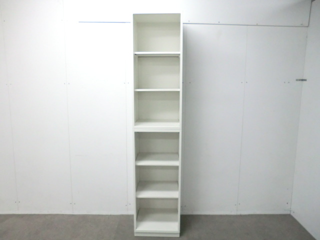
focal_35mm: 27
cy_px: 120
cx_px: 160
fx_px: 250
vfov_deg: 51.4
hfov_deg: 65.3
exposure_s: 1/60
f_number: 3.2
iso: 500
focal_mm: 4.9
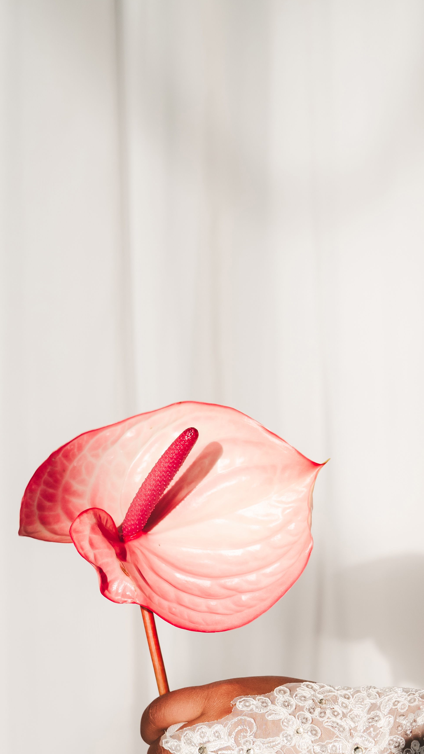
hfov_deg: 13.3
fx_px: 1819
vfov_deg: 22.9
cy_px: 649
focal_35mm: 91
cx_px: 215
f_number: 4
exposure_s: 1/2000
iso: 800
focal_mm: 50
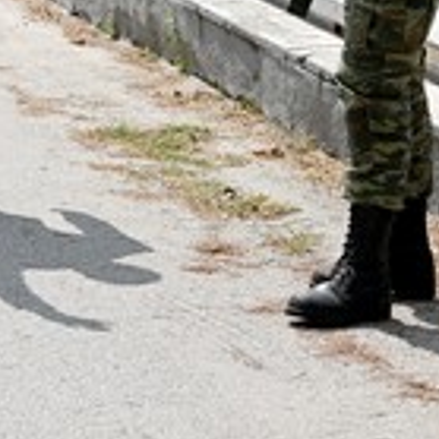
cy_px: -175
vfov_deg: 8.8
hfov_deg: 8.9
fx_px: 2812
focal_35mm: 196
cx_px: 14
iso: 250
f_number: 4.5
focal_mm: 50
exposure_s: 1/2500
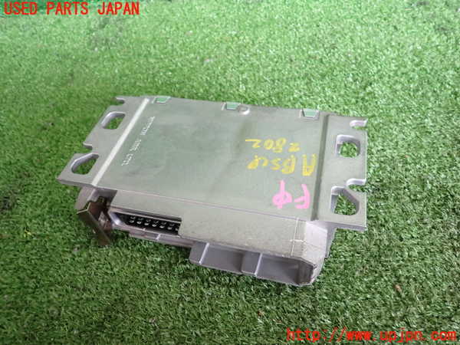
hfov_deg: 69.4
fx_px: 332
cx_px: 230
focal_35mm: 25
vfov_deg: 54.9
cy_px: 172
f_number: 2
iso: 500
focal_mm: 4.5
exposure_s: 1/100
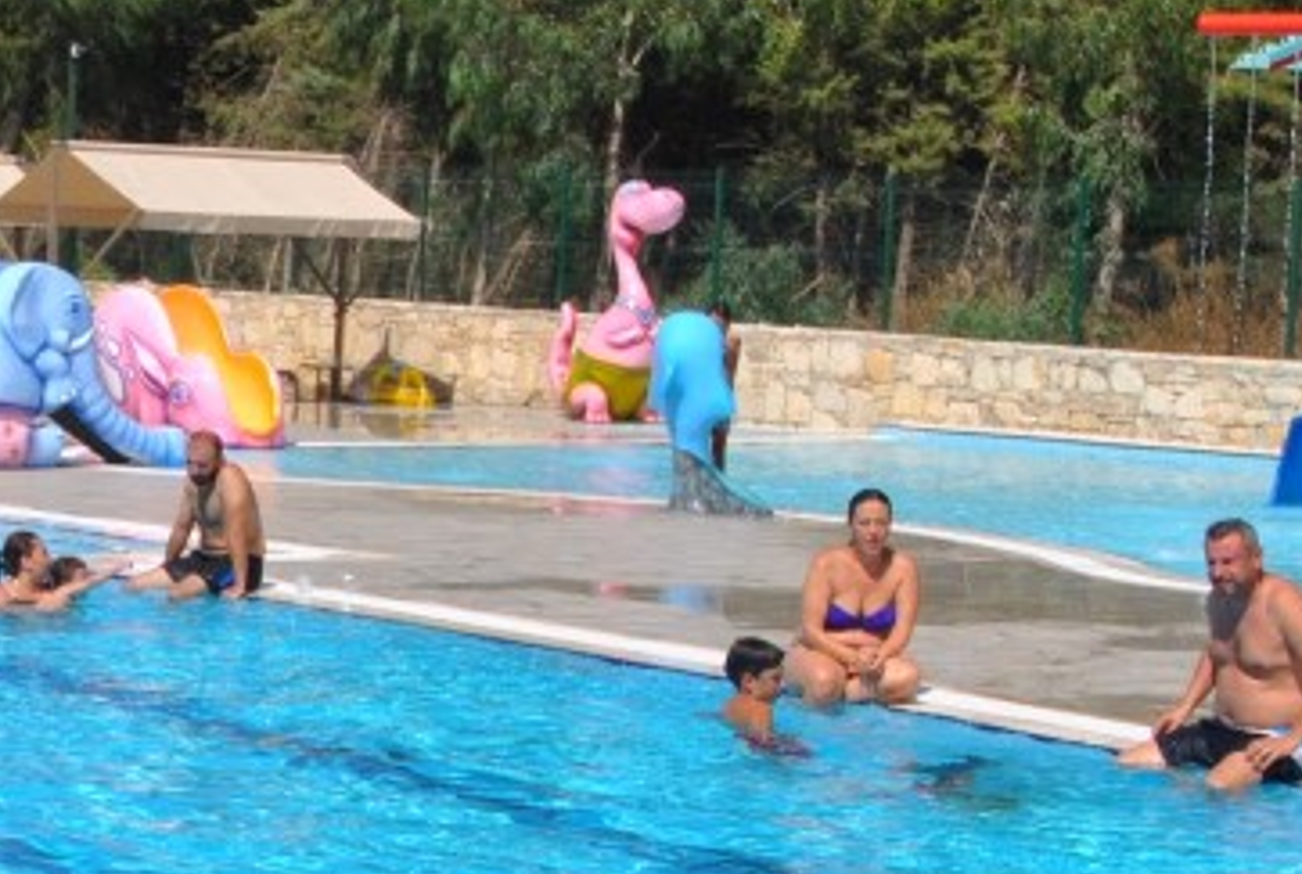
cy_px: 870
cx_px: -70
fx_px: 4131
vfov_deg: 11.9
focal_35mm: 114
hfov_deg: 17.4
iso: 100
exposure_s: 1/320
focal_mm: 24
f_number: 8
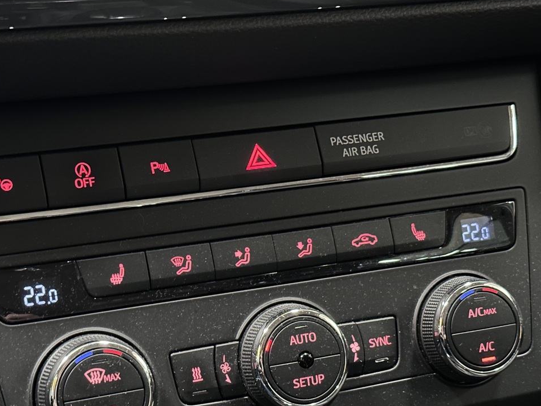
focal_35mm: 72
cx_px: 209
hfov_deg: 27.0
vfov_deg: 20.3
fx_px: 1125
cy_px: 296
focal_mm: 6.86
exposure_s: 1/13
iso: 640
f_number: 1.78
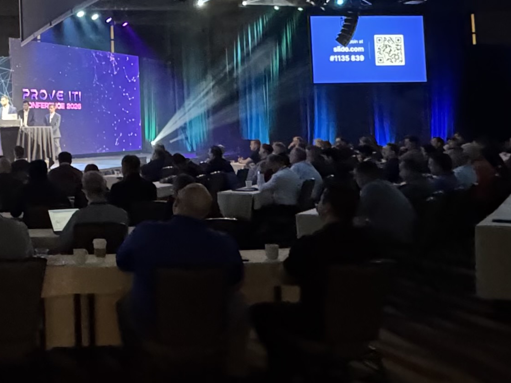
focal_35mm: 41
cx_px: -85
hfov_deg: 36.6
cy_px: 97
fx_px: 605
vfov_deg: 34.4
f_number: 2.2
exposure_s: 1/40
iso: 1250
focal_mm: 2.22
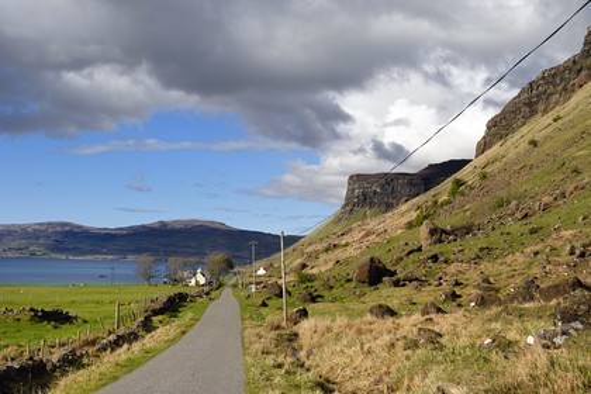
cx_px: 296
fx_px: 821
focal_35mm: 50
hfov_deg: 39.6
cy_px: 197
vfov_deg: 27.0
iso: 200
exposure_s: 1/640
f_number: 11
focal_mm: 50
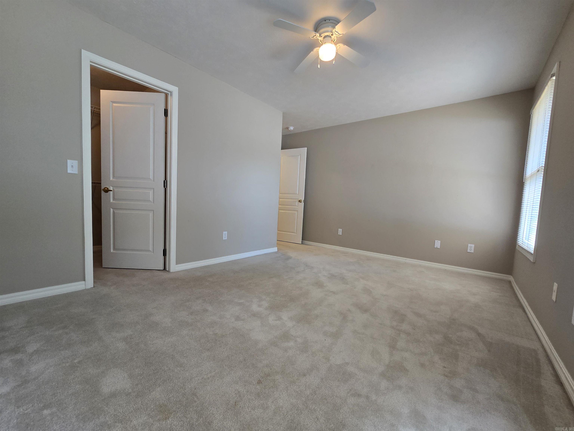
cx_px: 287
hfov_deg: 106.2
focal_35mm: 13
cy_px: 216
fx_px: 216
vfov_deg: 89.9
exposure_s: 1/60
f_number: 2.2
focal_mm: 2.2
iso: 160
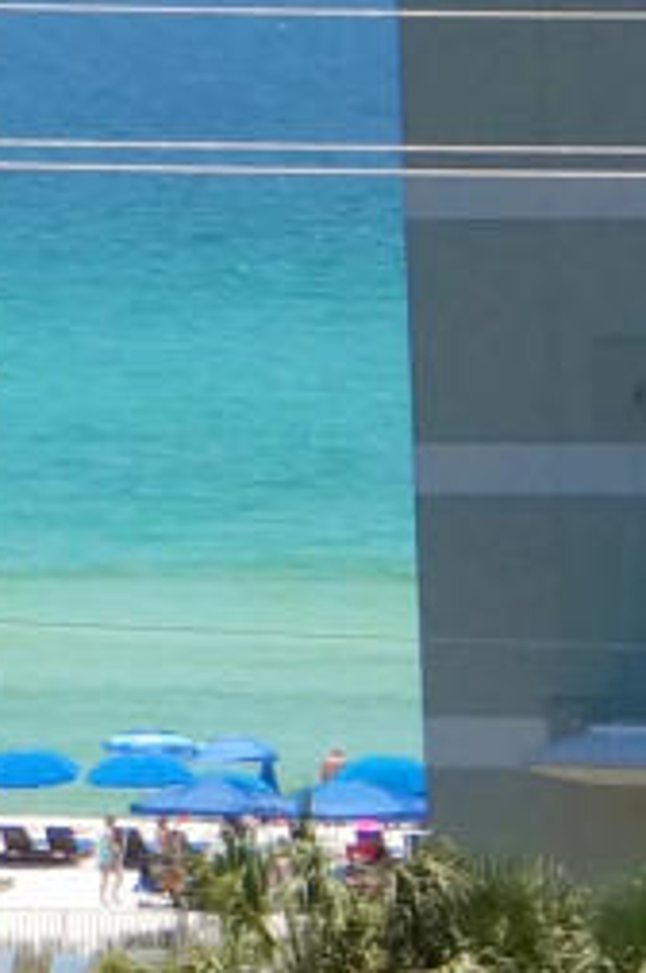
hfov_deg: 3.8
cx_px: -1684
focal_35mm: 344
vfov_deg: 5.9
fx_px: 9283
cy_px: -654
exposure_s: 1/4000
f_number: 4.5
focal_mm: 29
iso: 800
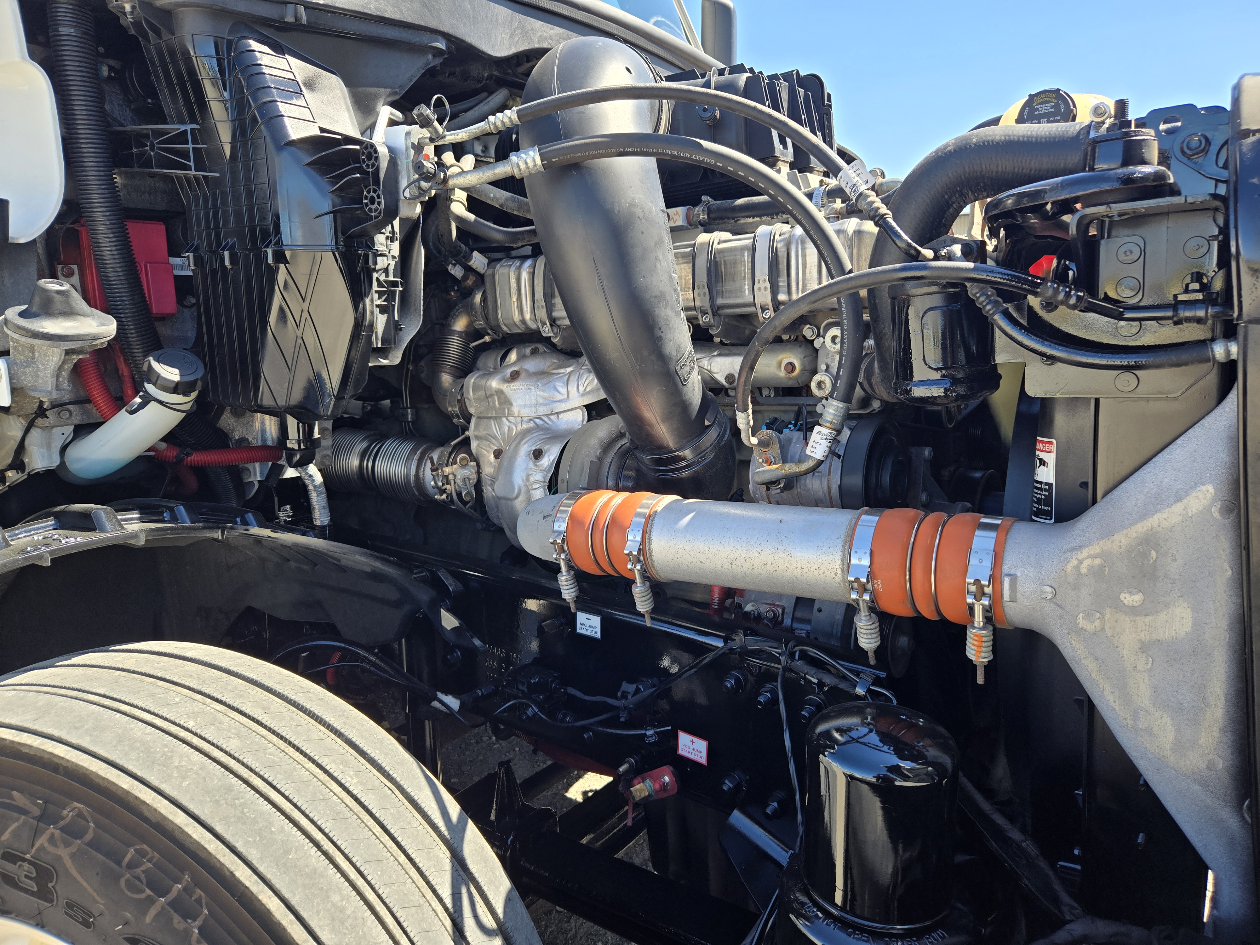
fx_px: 837
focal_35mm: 23
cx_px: 630
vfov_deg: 58.9
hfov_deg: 73.9
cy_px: 472
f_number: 1.8
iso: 25
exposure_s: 1/548
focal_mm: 5.4
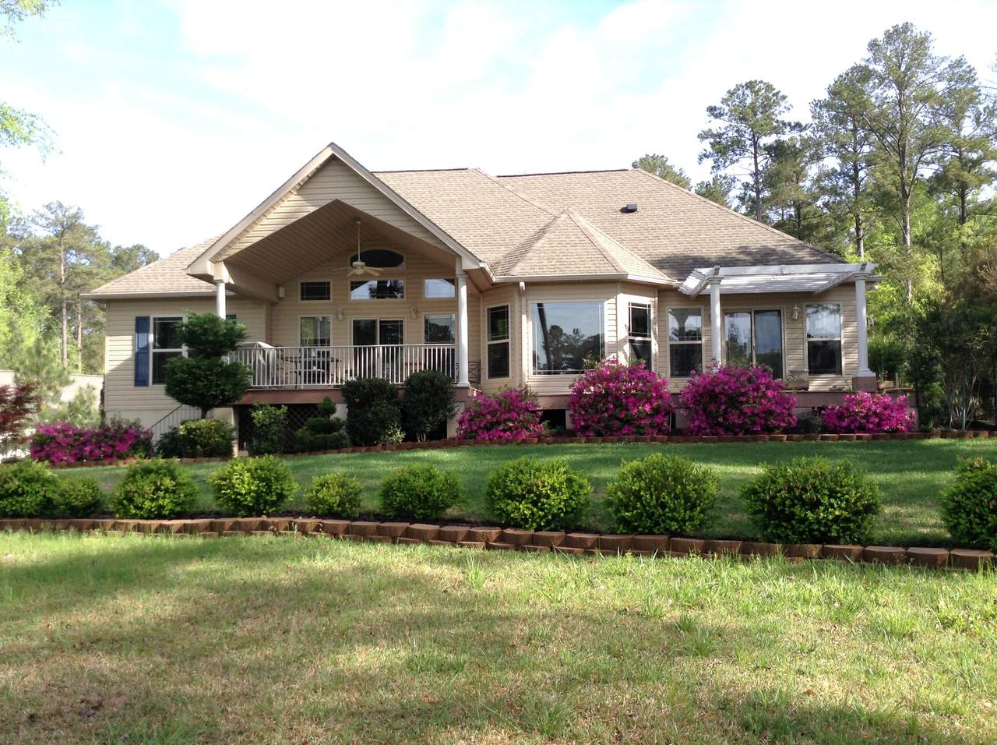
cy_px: 372
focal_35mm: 33
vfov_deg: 42.8
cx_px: 498
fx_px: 949
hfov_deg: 55.4
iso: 25
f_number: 2.4
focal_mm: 3.3
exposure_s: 1/345
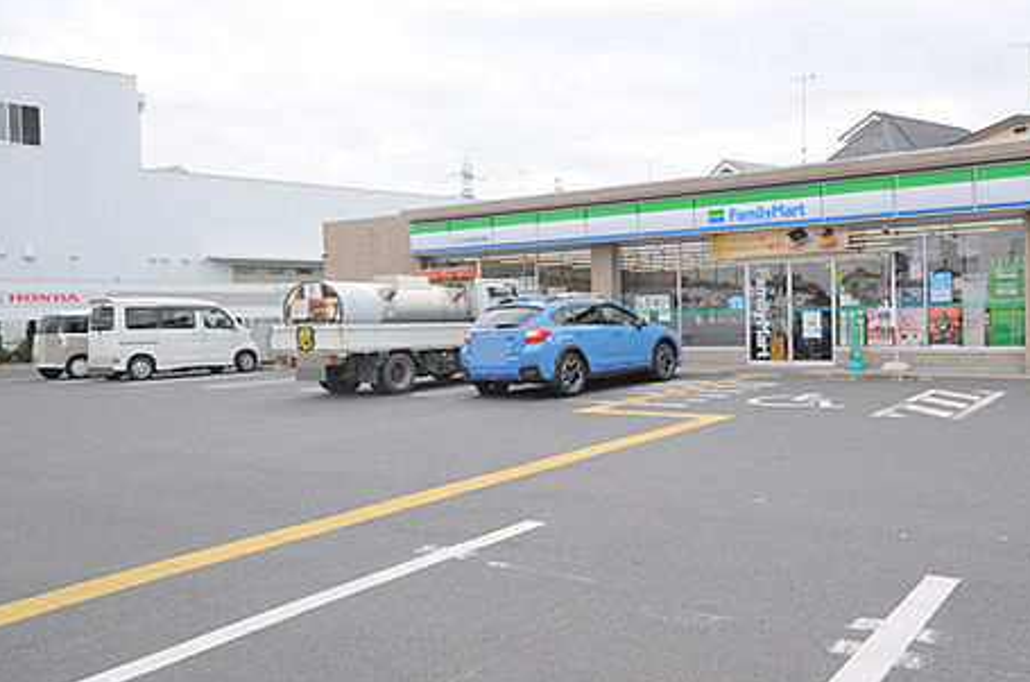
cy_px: 339
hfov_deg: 60.2
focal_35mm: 31
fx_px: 876
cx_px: 641
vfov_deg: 42.5
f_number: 7.1
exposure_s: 1/200
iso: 200
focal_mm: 15
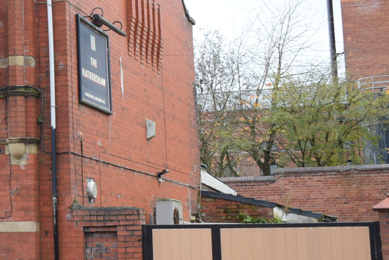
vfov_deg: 14.7
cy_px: 81
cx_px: -99
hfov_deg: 20.3
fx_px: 1006
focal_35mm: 93
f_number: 5
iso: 400
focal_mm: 22
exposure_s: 1/100
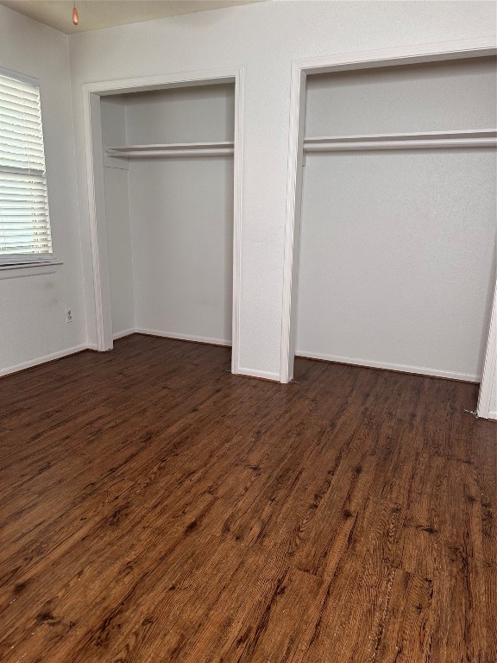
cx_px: 248
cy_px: 332
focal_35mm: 24
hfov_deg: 56.8
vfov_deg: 71.6
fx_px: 459
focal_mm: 6.86
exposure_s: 1/60
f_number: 1.78
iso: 125
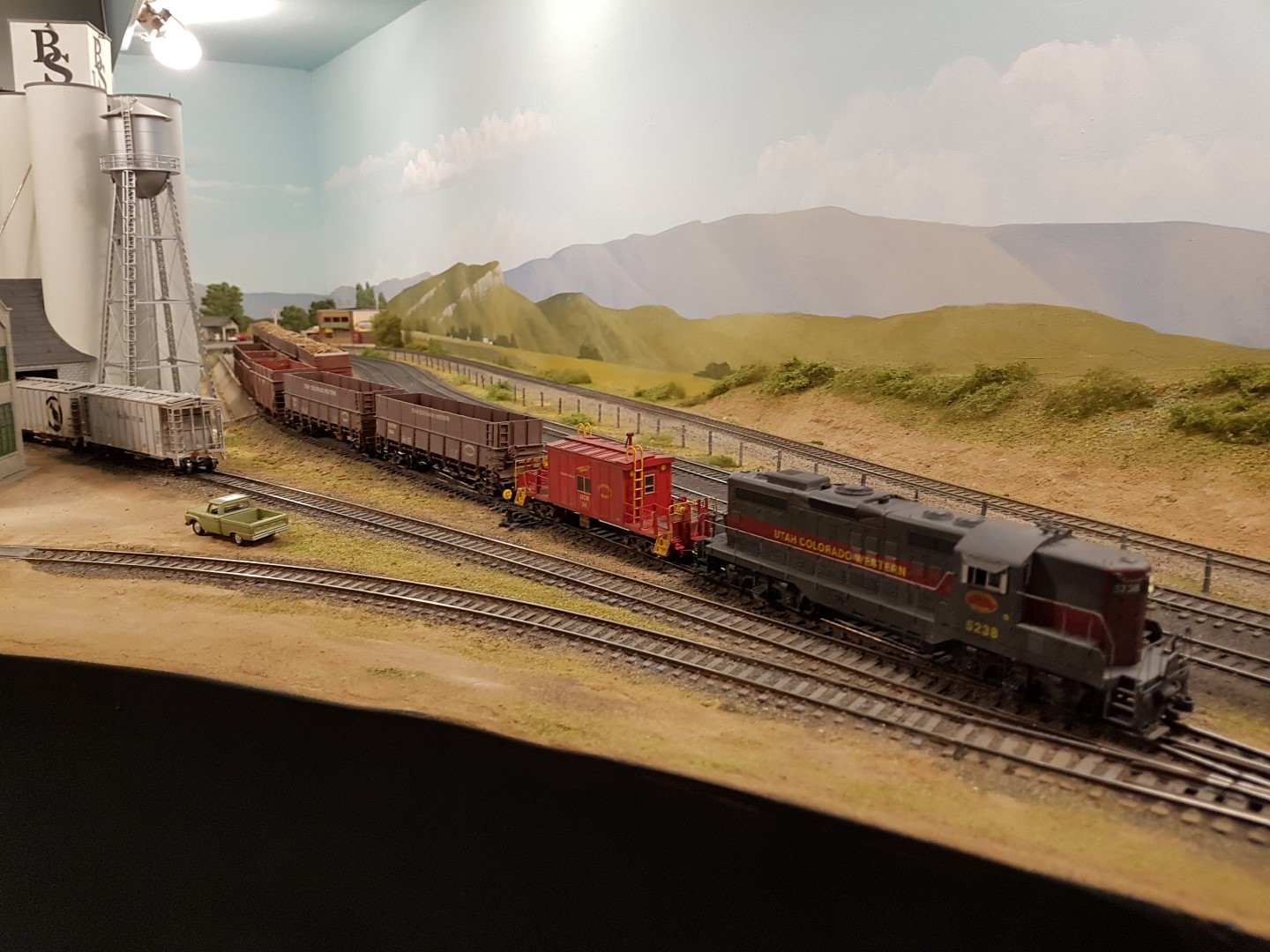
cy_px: 476
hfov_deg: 67.3
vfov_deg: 53.1
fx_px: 954
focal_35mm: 26
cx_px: 635
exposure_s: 1/60
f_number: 1.7
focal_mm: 4.2
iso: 100
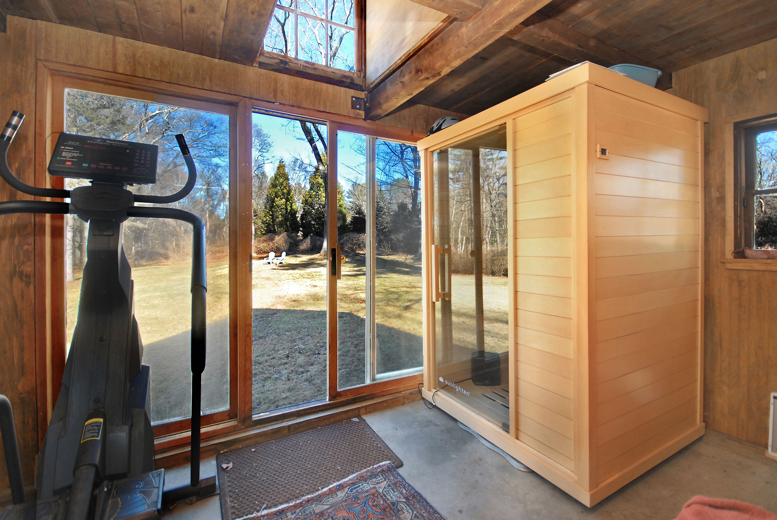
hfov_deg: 100.3
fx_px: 324
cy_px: 260
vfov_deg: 77.5
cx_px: 388
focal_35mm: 15
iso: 800
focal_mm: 10
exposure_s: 1/40
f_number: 4.5
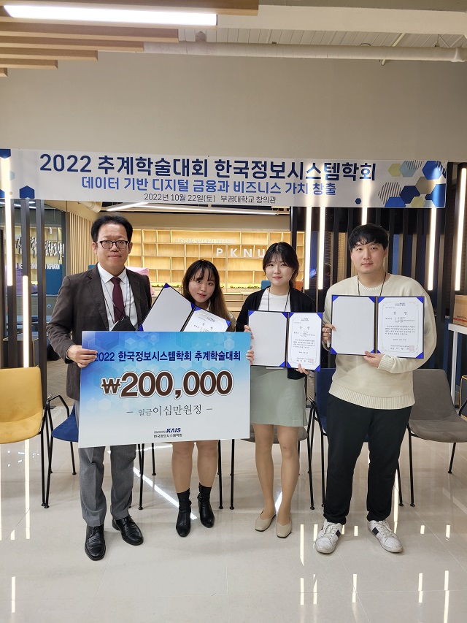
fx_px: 468
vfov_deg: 67.3
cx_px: 234
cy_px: 312
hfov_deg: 53.1
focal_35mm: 26
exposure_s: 1/119
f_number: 1.8
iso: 125
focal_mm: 5.4
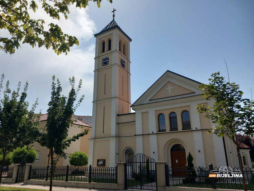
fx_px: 198
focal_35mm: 27
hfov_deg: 65.3
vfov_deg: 51.4
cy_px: 96
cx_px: 127
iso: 20
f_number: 1.8
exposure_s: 1/1127
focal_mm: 4
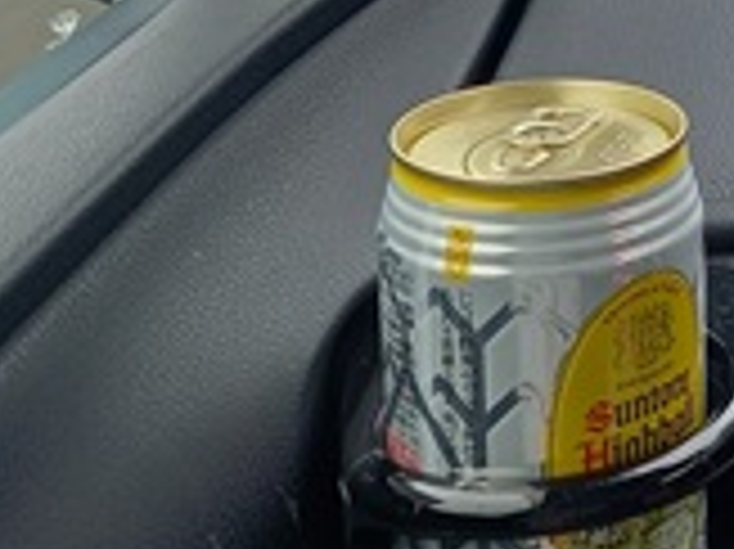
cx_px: 1144
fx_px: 2076
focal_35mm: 98
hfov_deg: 17.7
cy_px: -58
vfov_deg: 14.7
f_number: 1.8
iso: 50
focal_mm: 4.65
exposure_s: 1/120
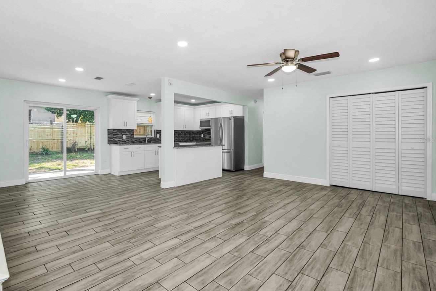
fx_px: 206
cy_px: 140
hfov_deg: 92.5
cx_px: 184
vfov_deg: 70.4
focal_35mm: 17
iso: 160
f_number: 8
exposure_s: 1/60
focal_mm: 14
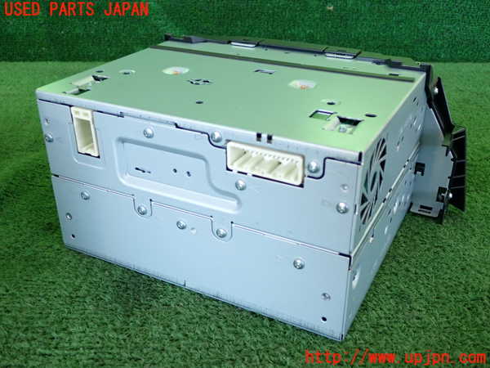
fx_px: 538
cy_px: 184
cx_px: 245
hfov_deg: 49.0
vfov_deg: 37.7
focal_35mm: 38
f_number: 2.7
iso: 200
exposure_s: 1/125
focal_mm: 6.83
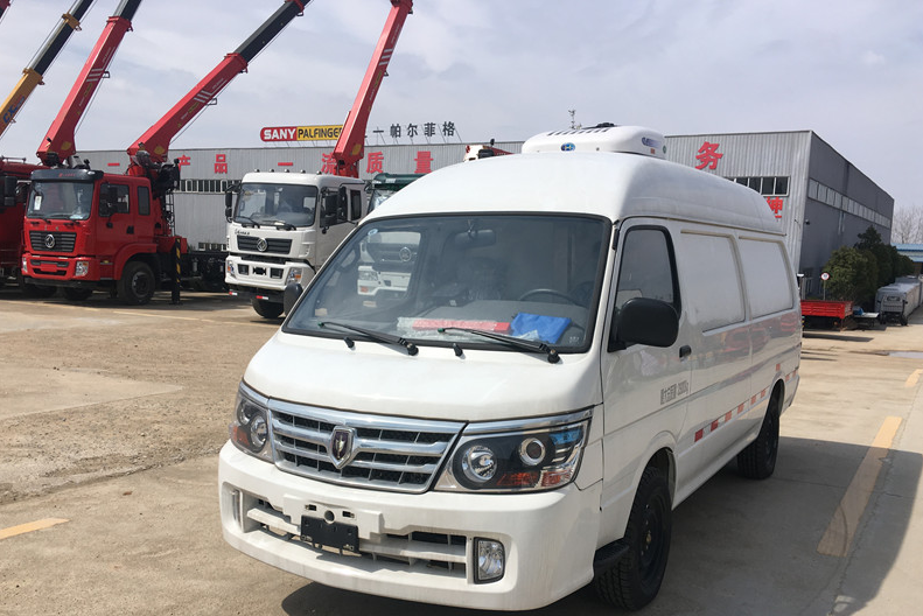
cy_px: 360
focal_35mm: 33
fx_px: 846
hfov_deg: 57.2
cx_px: 456
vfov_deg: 39.9
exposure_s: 1/1748
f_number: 2.2
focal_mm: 4.15
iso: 25
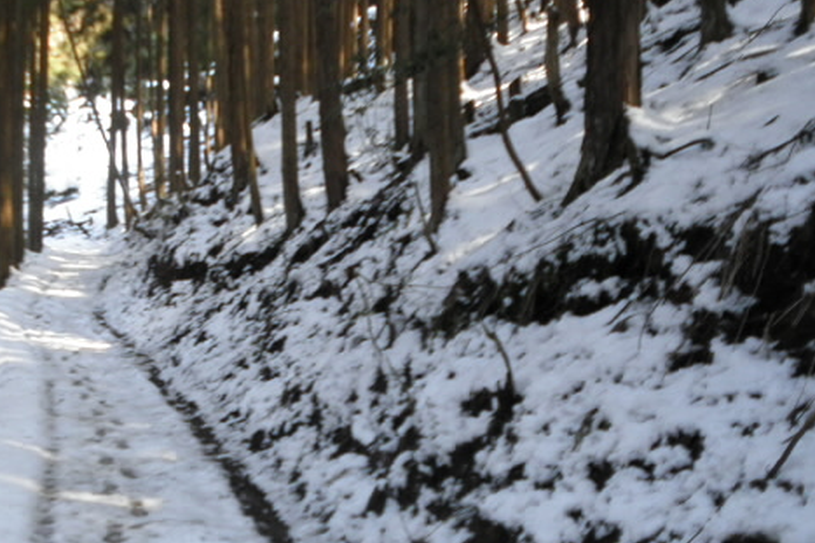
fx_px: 1290
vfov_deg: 23.7
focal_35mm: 57
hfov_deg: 33.8
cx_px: 134
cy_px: 332
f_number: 3.5
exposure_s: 1/50
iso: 125
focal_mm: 5.8
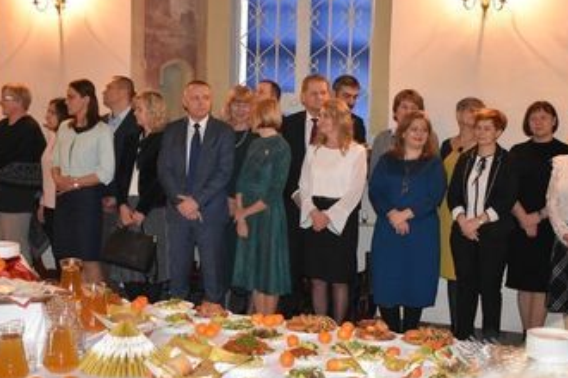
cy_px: 213
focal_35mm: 61
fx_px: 962
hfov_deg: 32.9
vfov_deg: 22.2
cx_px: 267
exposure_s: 1/60
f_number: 4.5
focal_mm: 32
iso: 3200
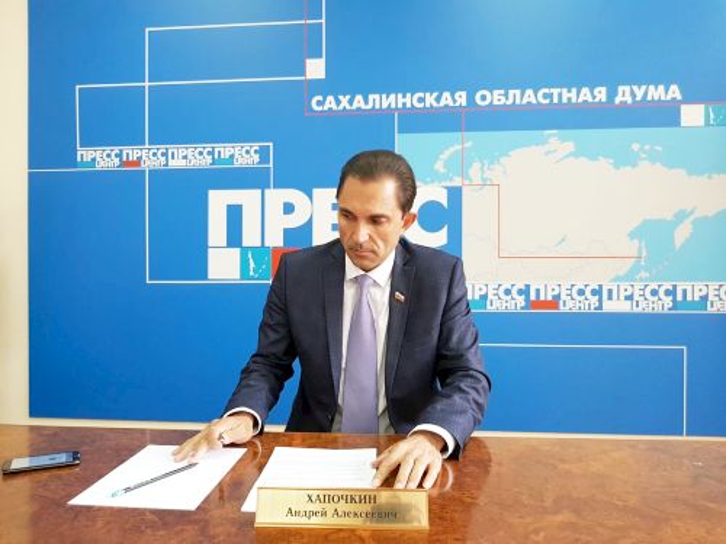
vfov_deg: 53.1
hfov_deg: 67.3
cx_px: 363
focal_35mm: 26
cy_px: 272
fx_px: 545
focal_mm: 4.2
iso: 160
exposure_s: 1/50
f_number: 1.7
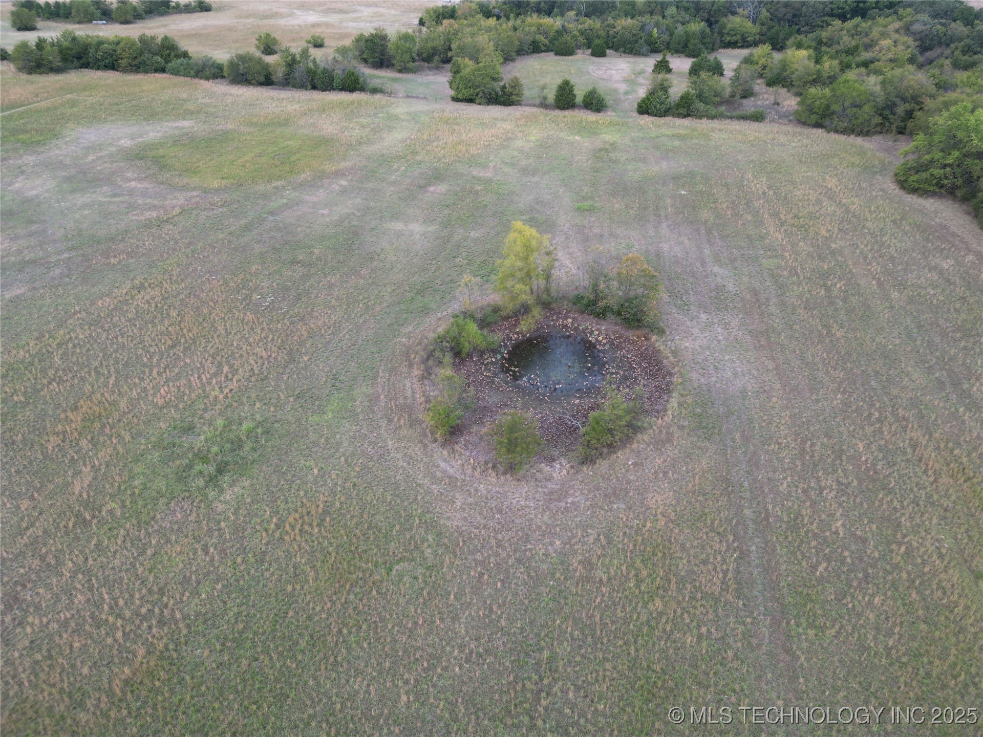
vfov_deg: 56.8
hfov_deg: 71.6
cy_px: 368
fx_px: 682
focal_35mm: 24
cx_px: 492
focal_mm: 6.72
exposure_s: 1/100
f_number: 1.7
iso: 100
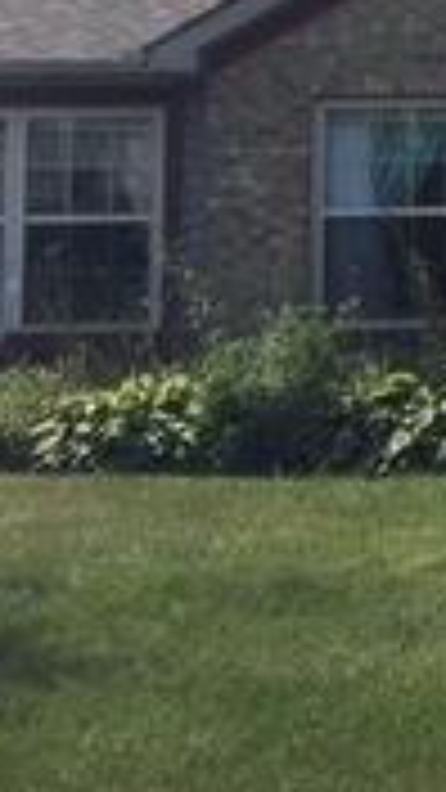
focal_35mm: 90
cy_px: 101
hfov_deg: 11.1
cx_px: 1095
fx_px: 1892
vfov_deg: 23.1
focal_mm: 4.15
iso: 25
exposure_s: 1/1923
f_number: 2.2
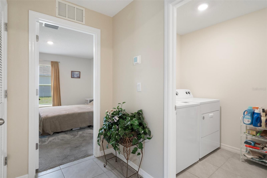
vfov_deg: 67.4
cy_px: 89
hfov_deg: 90.0
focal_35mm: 18
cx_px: 134
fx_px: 133
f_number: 8
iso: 320
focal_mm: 18
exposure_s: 1.3
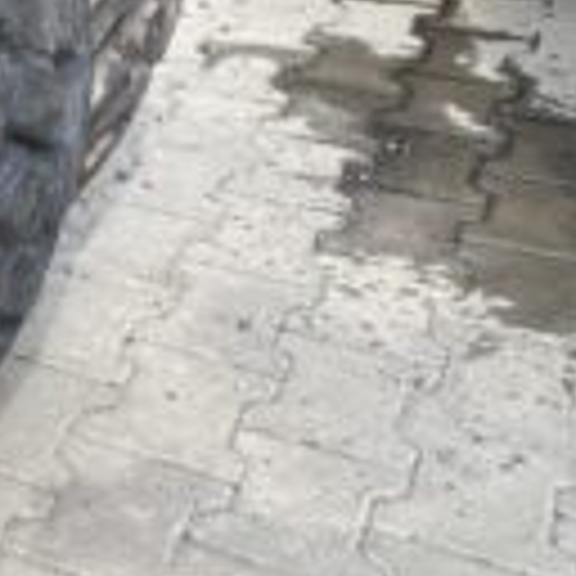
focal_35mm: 77
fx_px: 1450
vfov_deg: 21.6
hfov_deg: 18.7
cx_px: -382
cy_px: -11
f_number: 1.8
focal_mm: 4.25
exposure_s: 1/449
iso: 32
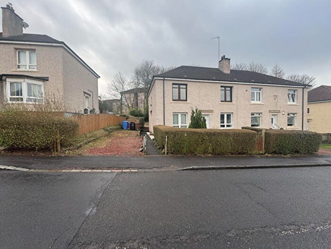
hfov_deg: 102.1
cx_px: 166
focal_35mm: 14
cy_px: 124
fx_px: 134
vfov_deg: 85.7
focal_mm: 2.22
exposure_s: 1/288
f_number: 2.2
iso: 40
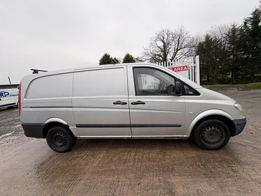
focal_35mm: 14
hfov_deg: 102.1
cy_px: 98
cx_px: 130
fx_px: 106
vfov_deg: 85.7
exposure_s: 1/99
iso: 50
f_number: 2.2
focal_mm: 2.22
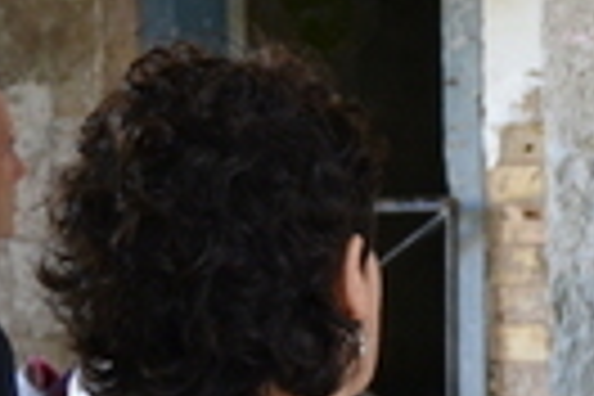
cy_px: 410
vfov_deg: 9.1
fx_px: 2458
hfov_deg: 13.2
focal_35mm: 149
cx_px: 824
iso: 500
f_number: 3.5
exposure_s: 1/60
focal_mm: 18
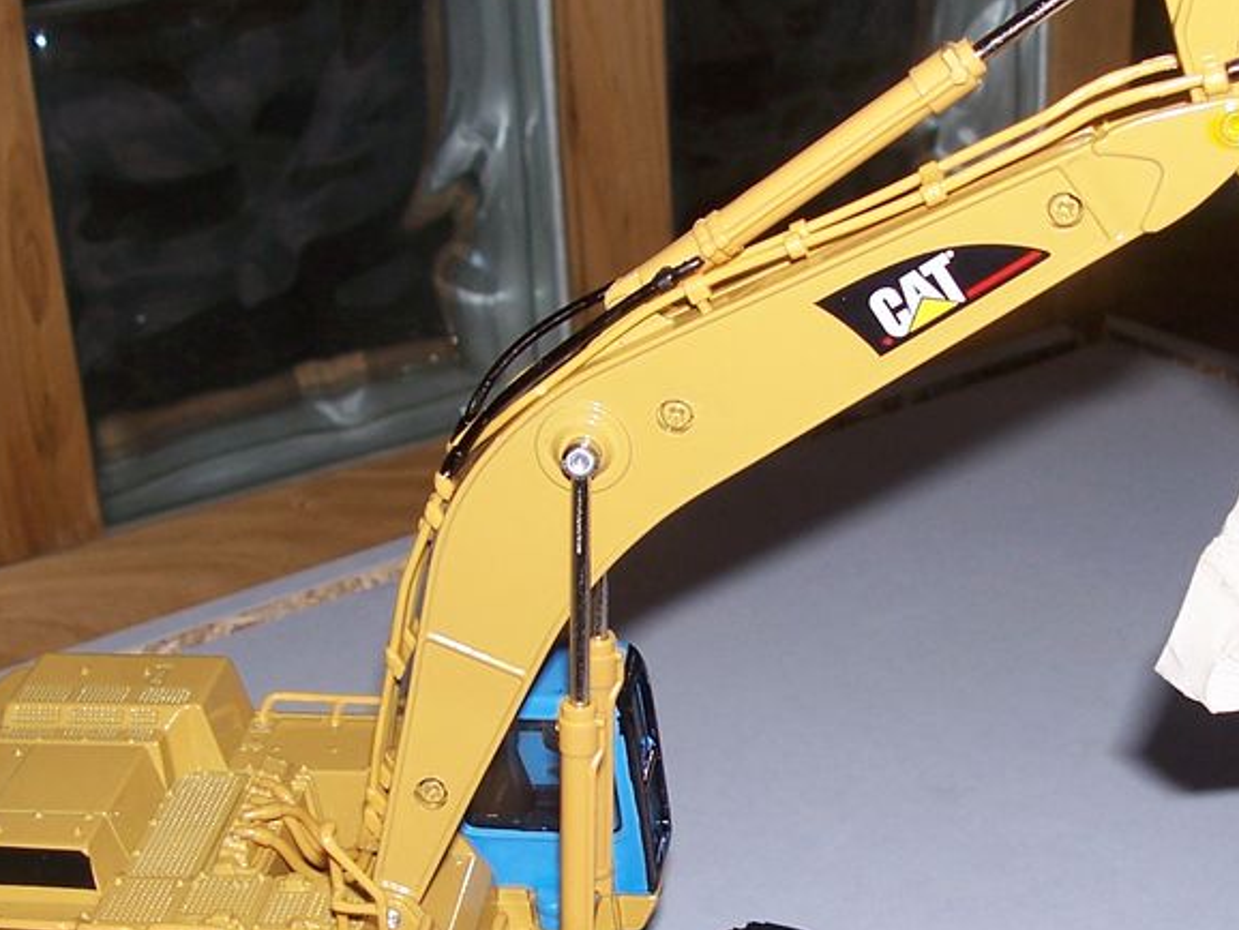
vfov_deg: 23.5
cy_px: 641
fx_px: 2220
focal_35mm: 62
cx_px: 765
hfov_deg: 31.1
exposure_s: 1/60
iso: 80
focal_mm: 6
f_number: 2.8
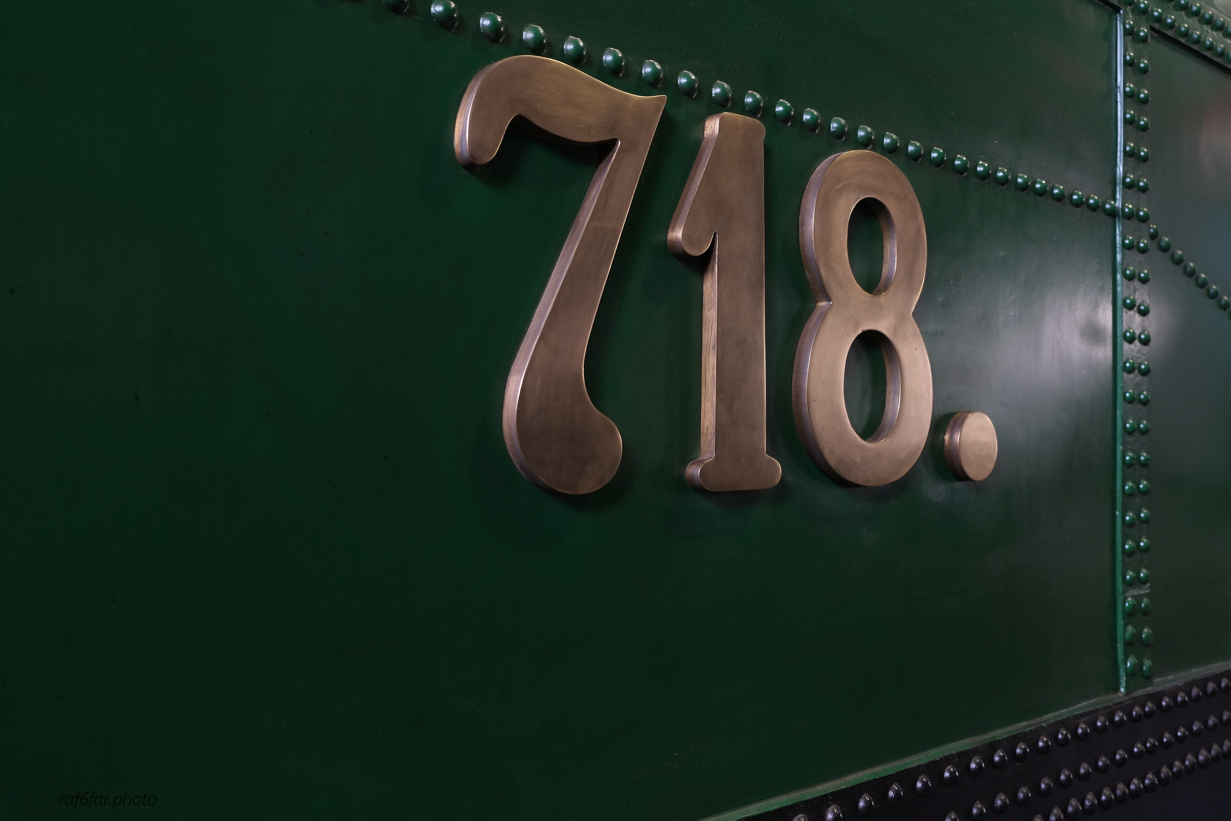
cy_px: 410
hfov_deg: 63.7
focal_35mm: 29
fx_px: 992
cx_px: 616
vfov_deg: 45.0
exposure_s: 1/15
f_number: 2.8
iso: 640
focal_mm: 19.6
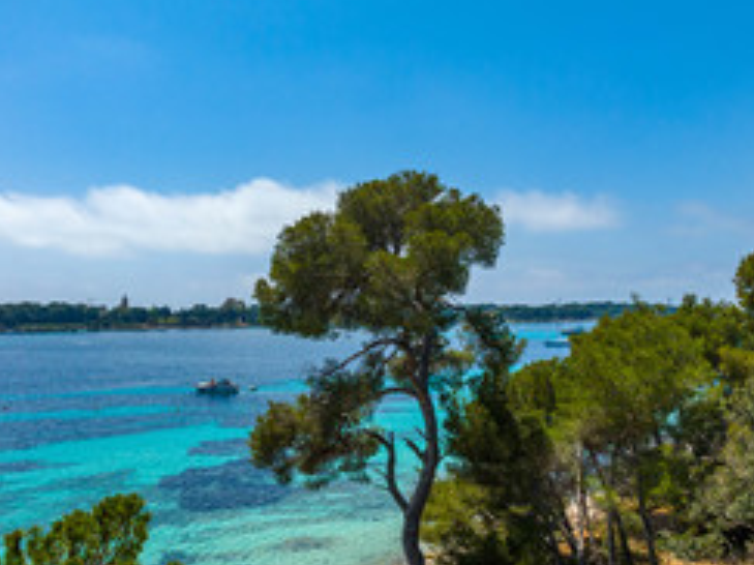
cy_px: 310
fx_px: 806
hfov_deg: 50.1
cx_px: 394
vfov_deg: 38.6
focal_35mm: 37
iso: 200
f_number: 8
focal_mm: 12.3
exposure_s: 1/640
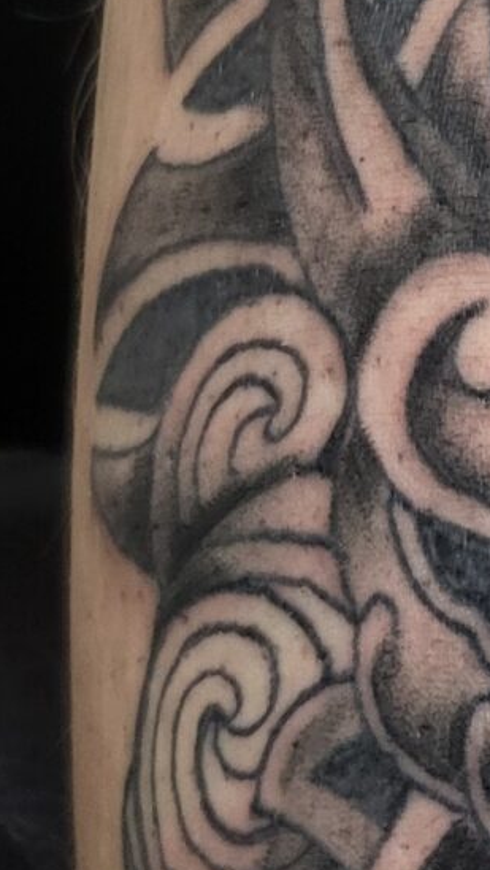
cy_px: 840
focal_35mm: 132
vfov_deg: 16.0
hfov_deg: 8.5
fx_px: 3048
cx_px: 1086
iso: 320
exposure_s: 1/50
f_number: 1.8
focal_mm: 5.4
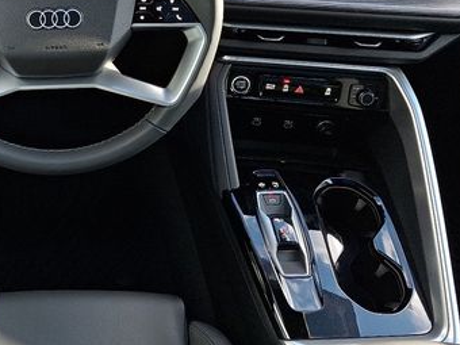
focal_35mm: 47
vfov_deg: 30.4
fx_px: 625
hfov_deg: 37.8
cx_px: 47
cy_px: 88
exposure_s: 1/120
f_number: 1.8
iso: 35
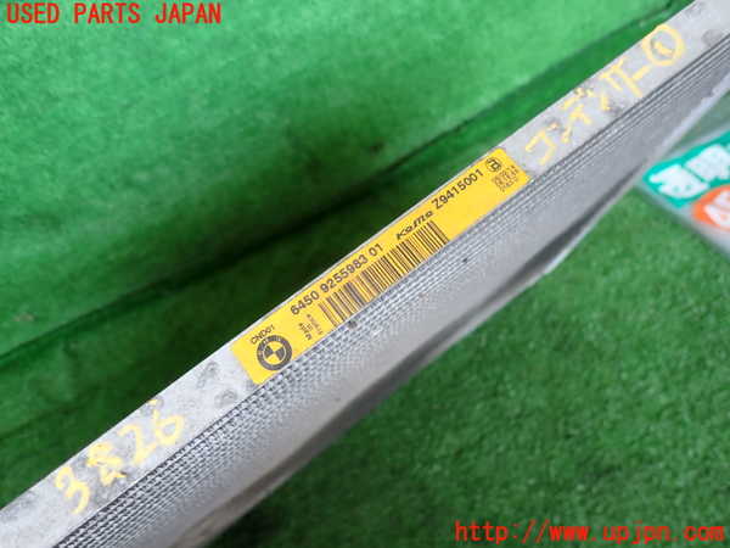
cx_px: 365
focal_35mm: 25
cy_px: 274
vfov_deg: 54.9
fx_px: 527
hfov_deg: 69.4
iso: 100
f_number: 2
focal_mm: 4.5
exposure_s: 1/60
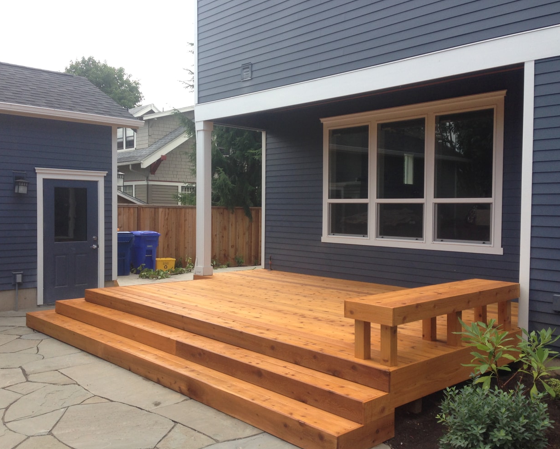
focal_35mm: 35
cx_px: 271
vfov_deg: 42.2
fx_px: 580
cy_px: 225
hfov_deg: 51.5
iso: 50
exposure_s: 1/467
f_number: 2.4
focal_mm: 4.12
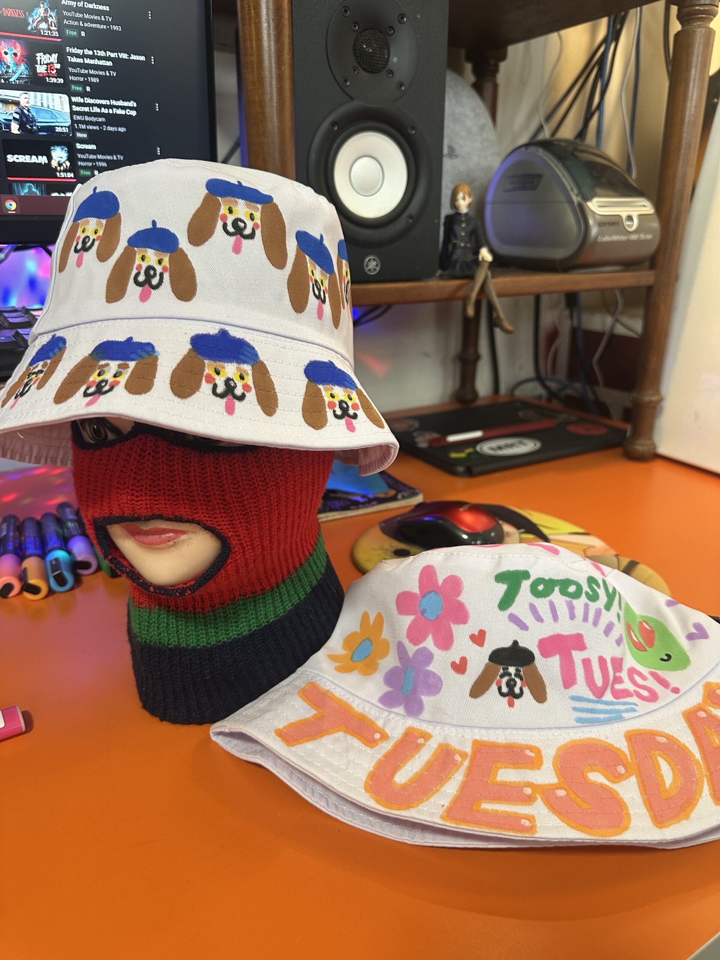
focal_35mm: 24
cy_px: 480
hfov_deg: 56.8
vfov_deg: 71.6
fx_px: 666
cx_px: 360
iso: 200
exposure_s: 1/60
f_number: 1.78
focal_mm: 6.86
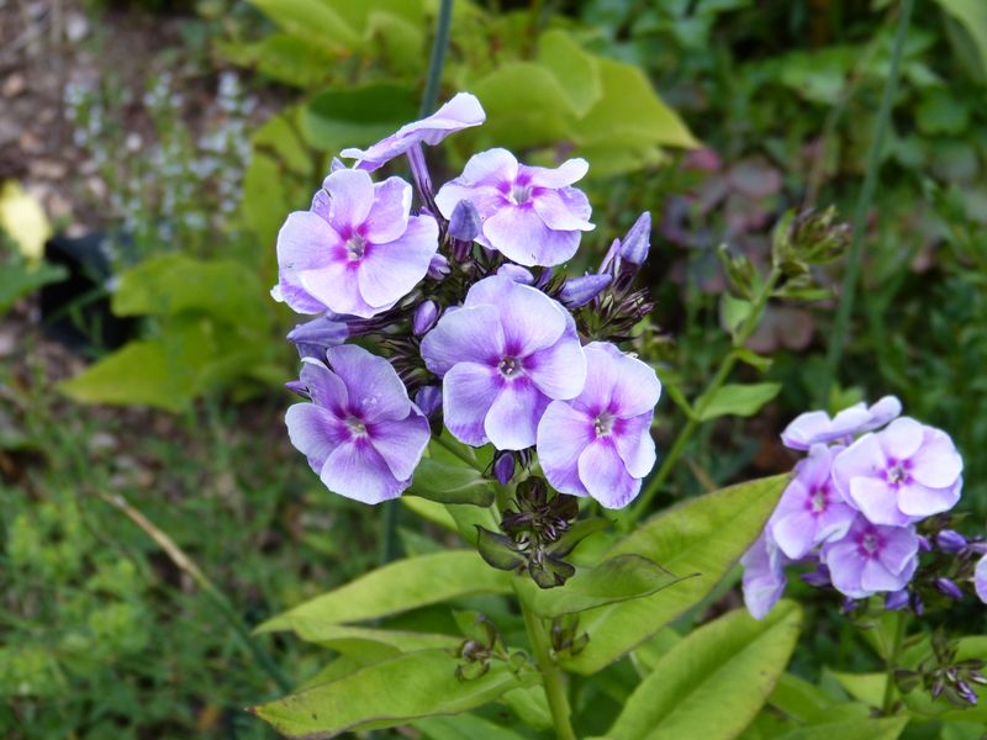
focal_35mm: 64
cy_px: 370
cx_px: 494
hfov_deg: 30.3
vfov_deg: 22.9
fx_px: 1825
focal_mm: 11.6
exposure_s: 1/60
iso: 160
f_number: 3.3
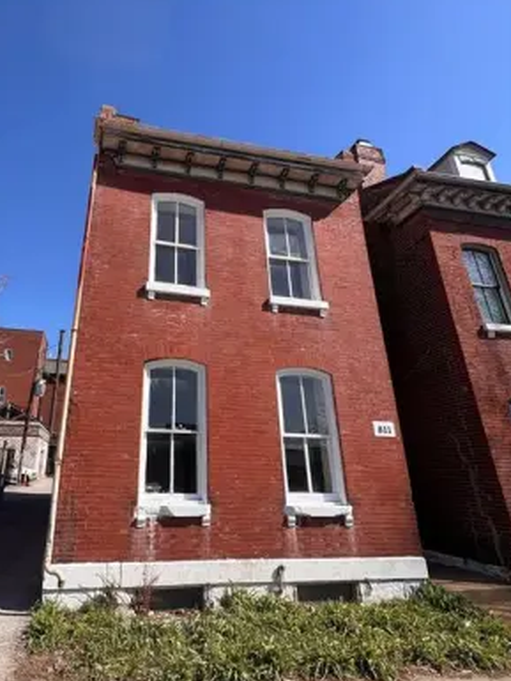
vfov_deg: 87.7
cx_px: 163
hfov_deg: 69.2
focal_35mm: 18
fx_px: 354
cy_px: 335
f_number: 1.8
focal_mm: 1.57
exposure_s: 1/1309
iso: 32
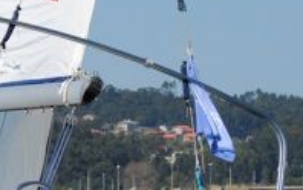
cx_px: -38
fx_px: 3173
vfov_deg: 3.4
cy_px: 74
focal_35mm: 384
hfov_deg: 5.4
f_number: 6.3
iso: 100
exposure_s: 1/640
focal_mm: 62
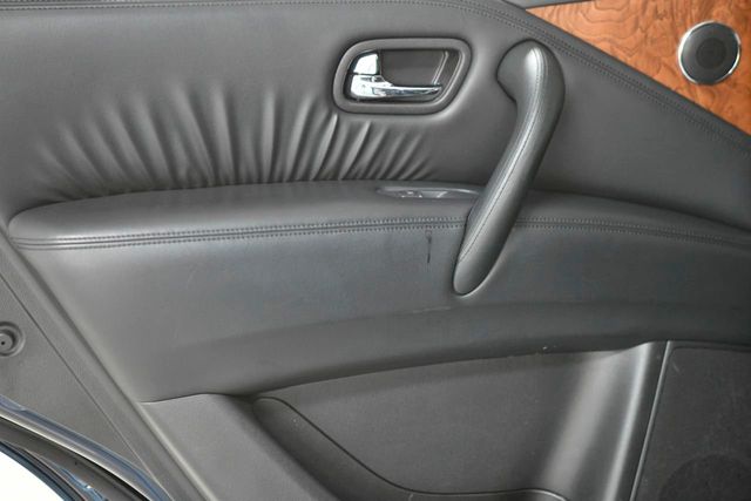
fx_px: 1461
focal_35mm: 70
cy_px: 250
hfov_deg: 28.8
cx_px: 376
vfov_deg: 19.5
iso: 2500
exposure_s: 1/160
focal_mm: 70
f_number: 3.5
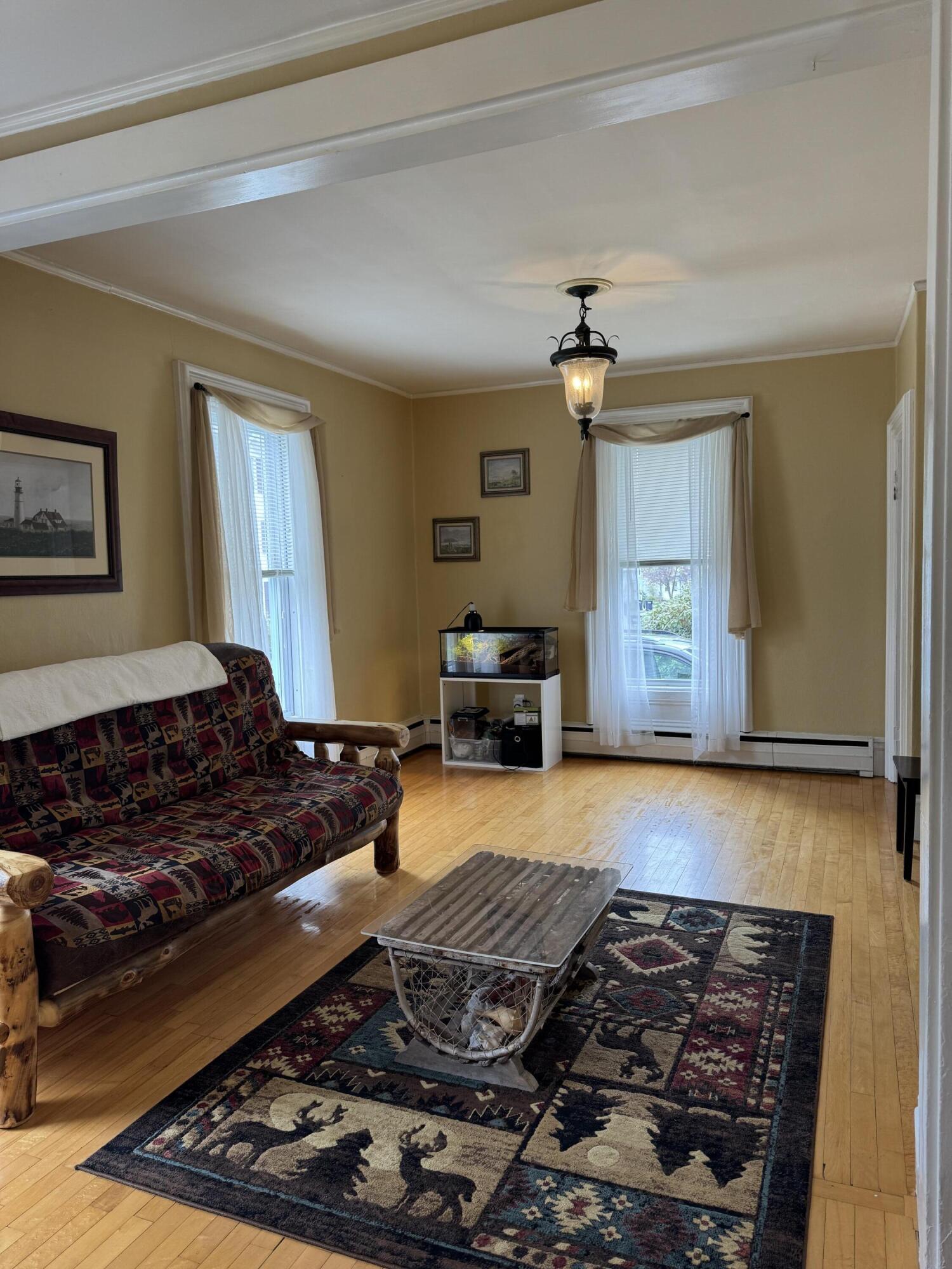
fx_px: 880
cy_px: 634
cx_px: 476
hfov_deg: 56.8
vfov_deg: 71.6
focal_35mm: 24
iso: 80
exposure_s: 1/120
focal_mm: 6.76
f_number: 1.78
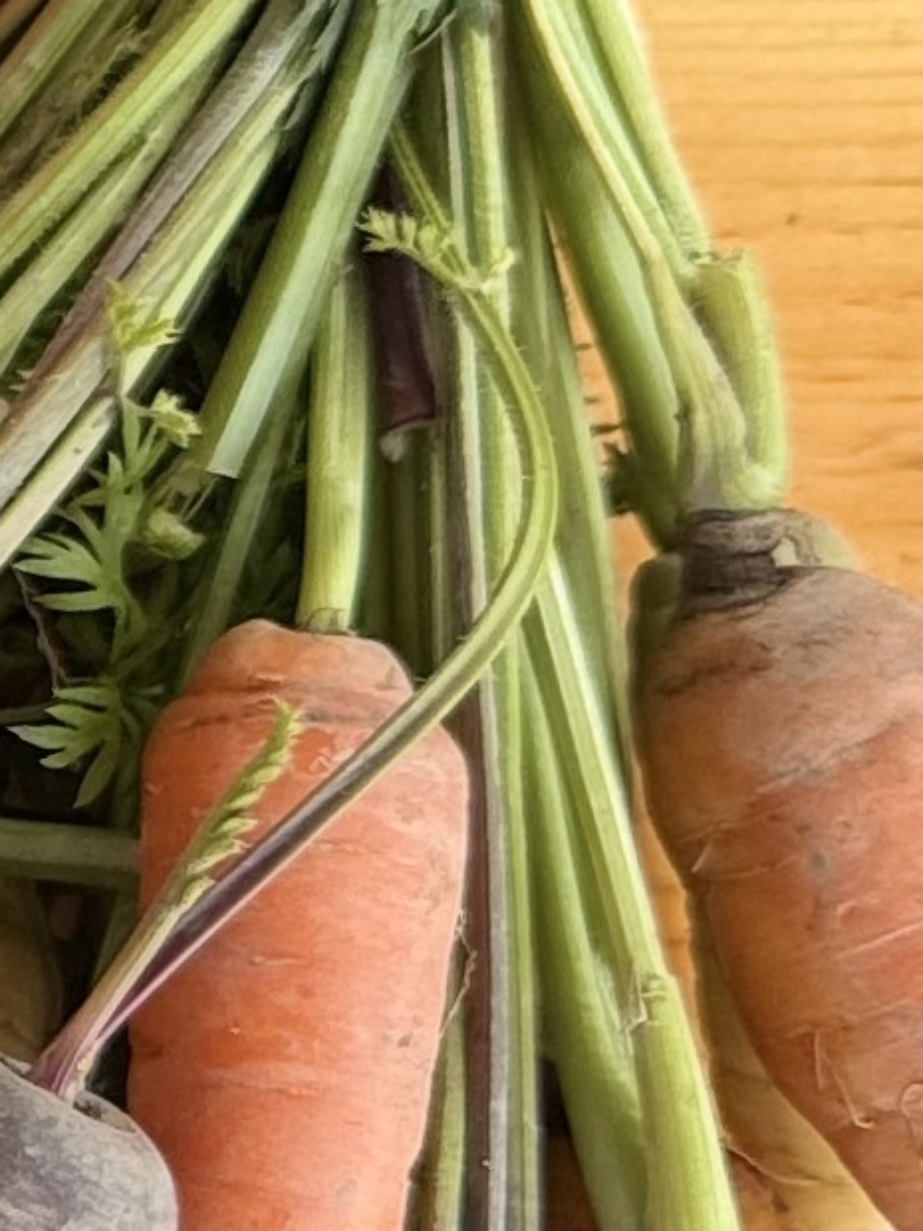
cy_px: 550
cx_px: -1886
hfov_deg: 8.1
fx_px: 5546
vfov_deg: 12.7
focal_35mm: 156
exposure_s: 1/121
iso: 125
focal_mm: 6.76
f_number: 1.78
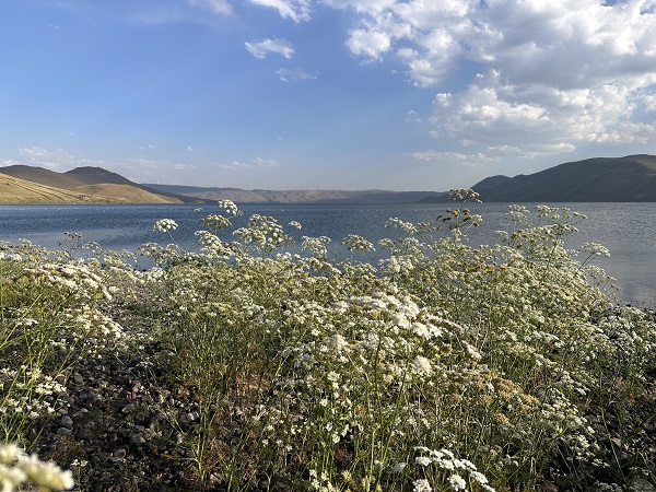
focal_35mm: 24
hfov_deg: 71.6
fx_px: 455
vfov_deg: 56.8
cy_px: 246
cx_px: 328
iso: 80
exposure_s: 1/3472
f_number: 1.78
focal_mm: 6.86
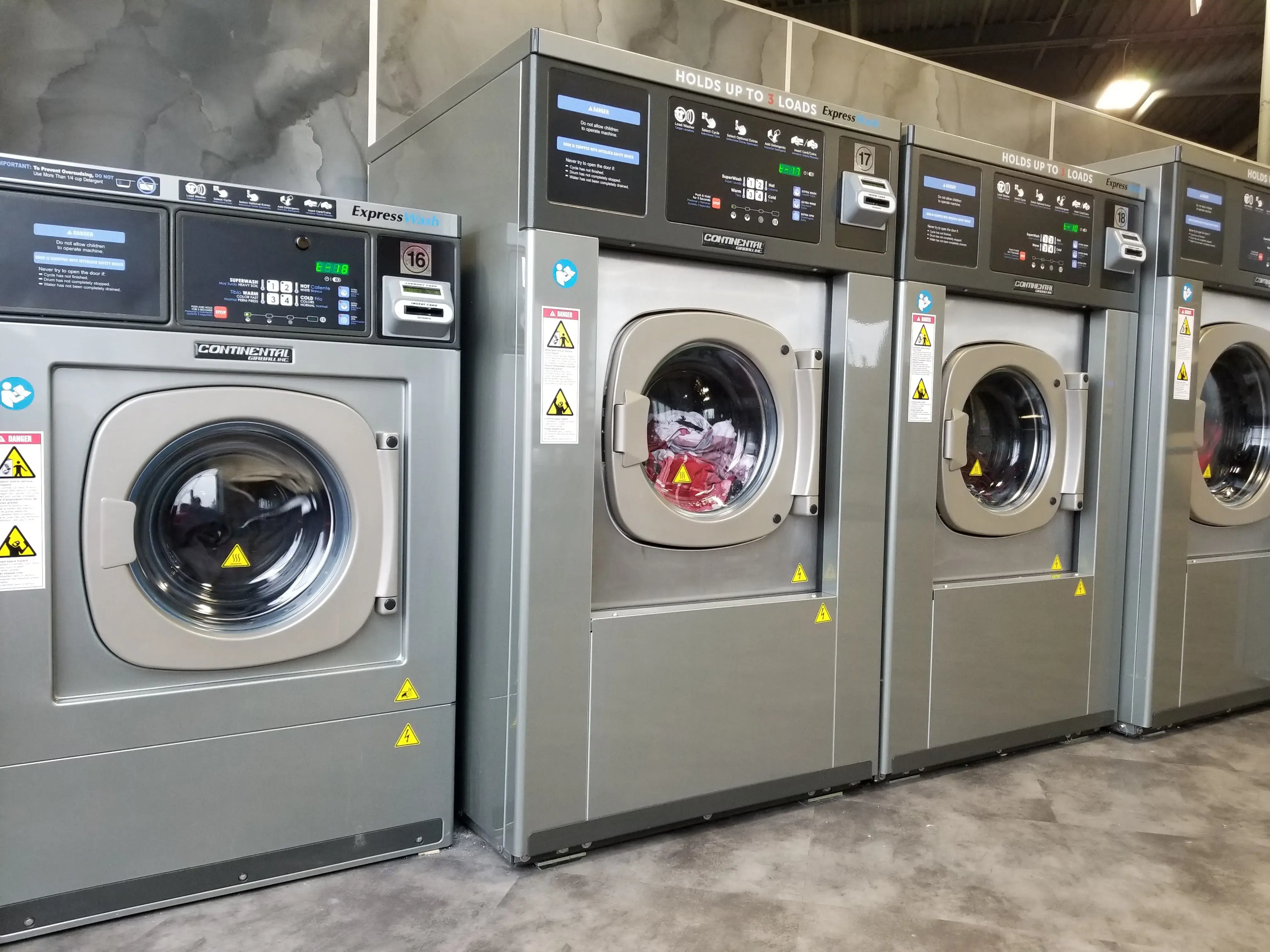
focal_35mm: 26
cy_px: 476
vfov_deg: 53.1
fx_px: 954
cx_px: 635
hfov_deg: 67.3
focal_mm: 4.25
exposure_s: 1/60
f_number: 1.7
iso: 160
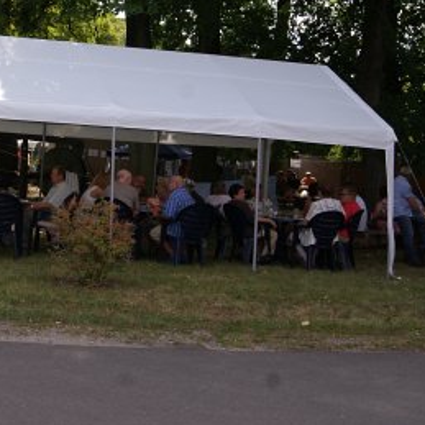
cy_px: 102
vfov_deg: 26.9
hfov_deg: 26.6
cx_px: 67
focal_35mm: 63
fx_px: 875
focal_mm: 20
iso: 100
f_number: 9
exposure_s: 1/80
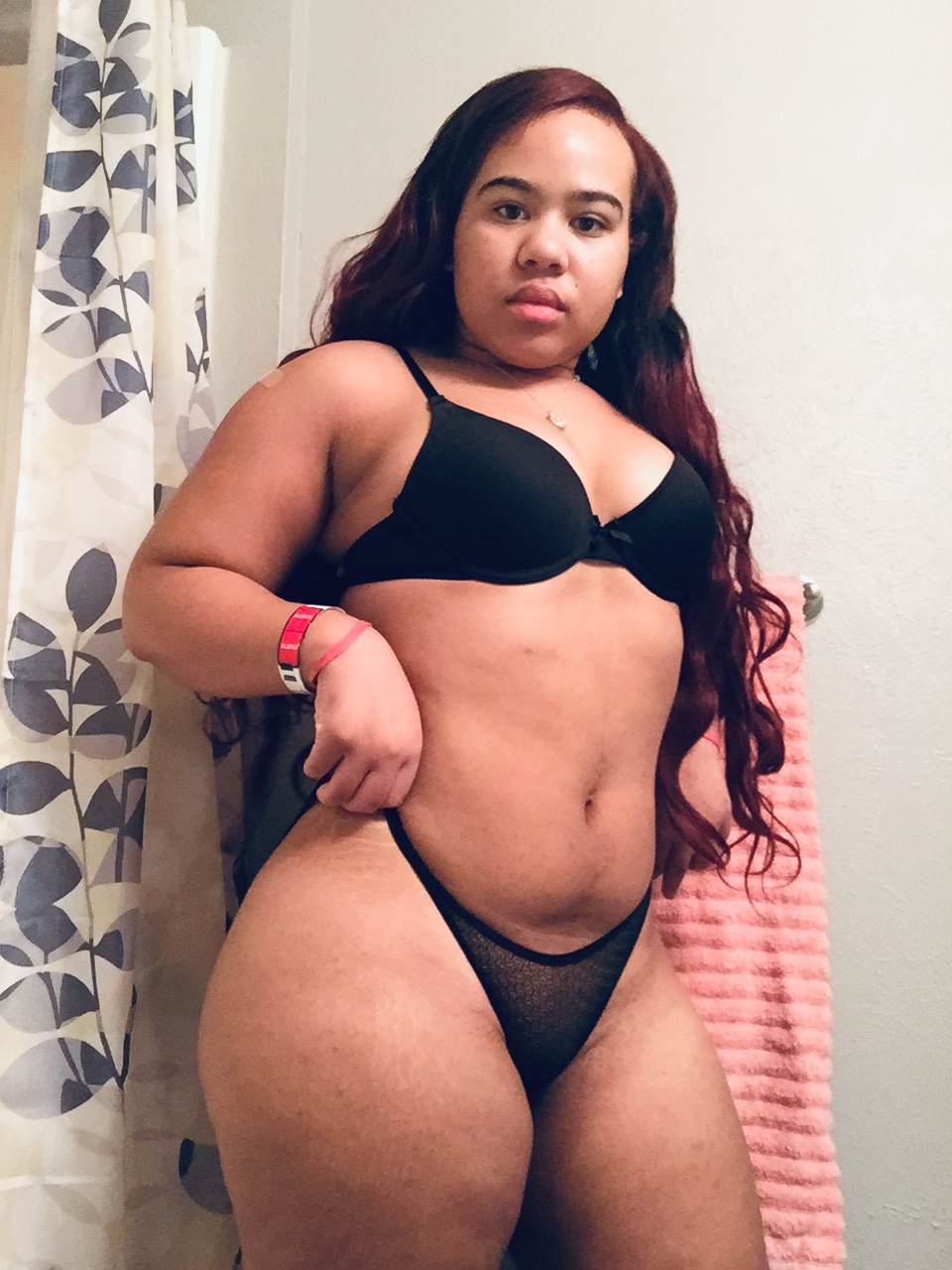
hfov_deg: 45.4
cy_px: 635
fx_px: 1137
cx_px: 476
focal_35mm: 31
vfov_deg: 58.4
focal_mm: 2.65
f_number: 2.2
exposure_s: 1/30
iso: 320
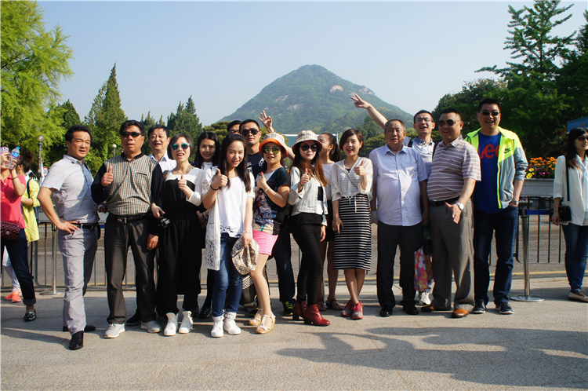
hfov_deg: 67.4
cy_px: 196
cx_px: 294
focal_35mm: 27
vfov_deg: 47.8
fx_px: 440
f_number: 13
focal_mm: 18
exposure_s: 1/250
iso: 320
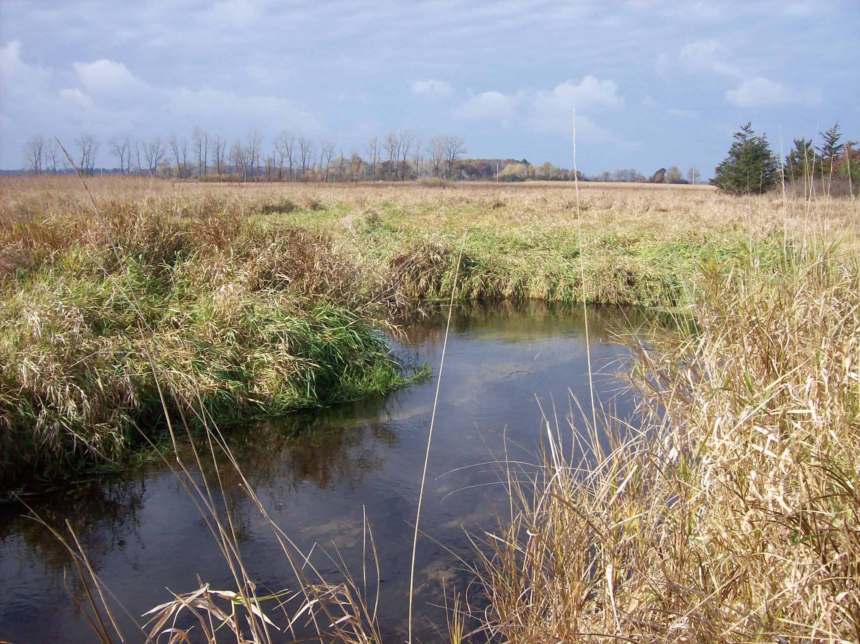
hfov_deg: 51.4
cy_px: 322
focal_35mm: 36
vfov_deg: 39.6
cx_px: 430
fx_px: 894
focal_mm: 6
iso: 80
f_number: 4.8
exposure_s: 1/510
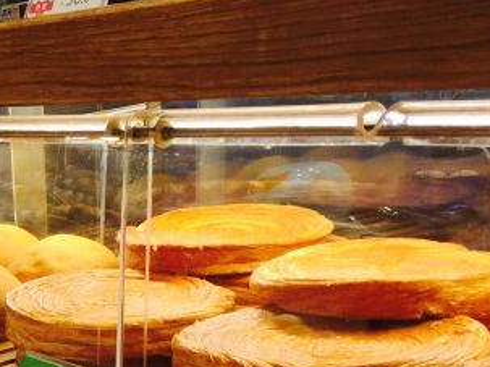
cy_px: 371
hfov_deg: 26.4
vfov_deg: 21.1
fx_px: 948
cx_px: -68
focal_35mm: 67
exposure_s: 1/33
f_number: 2.2
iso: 40
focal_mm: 4.15
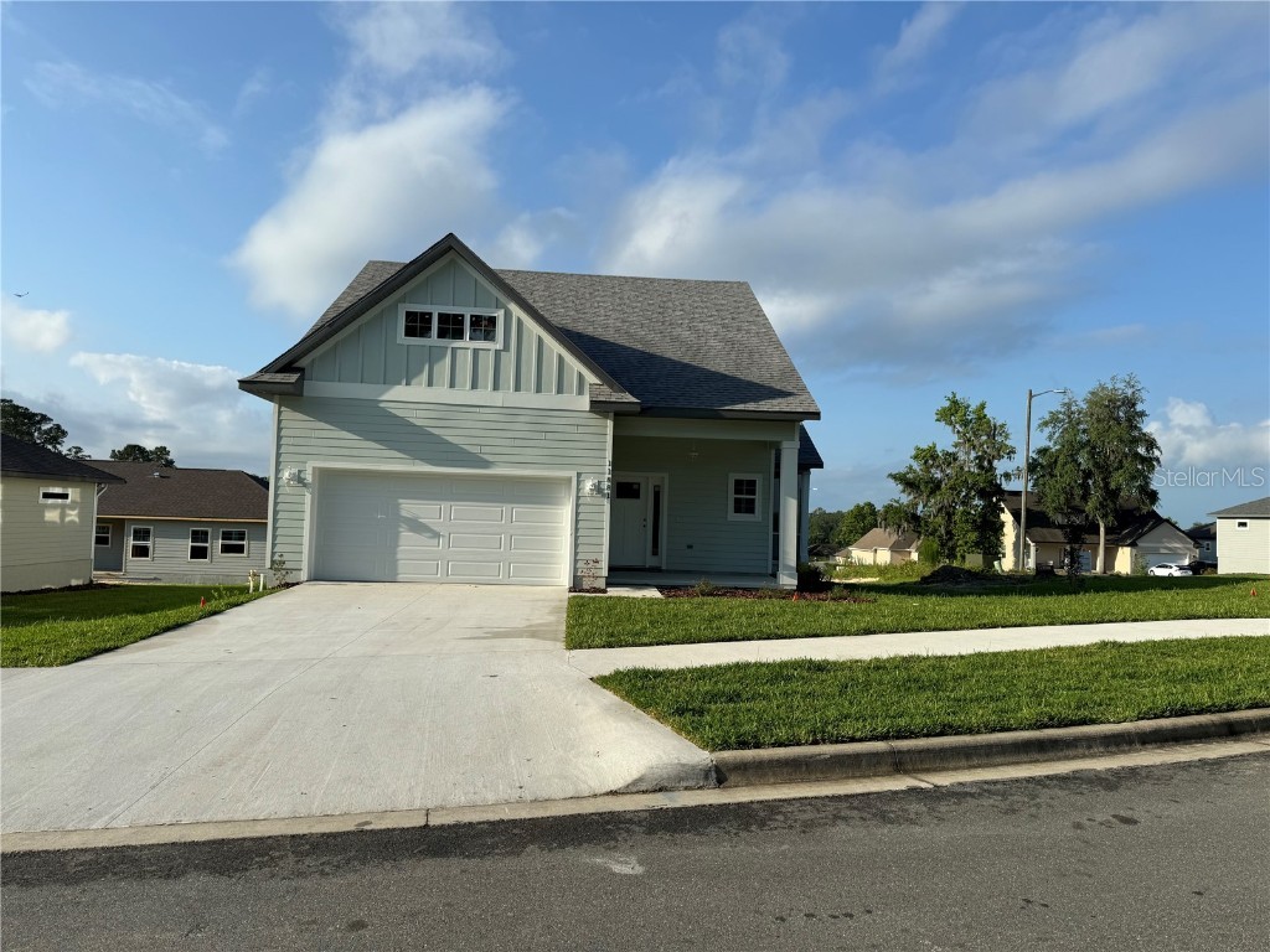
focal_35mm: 24
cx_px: 635
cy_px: 476
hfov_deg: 71.6
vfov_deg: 56.8
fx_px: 881
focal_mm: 6.76
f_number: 1.78
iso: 80
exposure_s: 1/4608
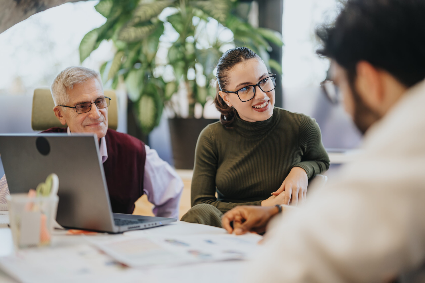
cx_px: 212
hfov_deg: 39.6
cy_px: 142
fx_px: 590
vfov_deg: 27.0
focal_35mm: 50
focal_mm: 50
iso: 800
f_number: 1.2
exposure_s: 1/800
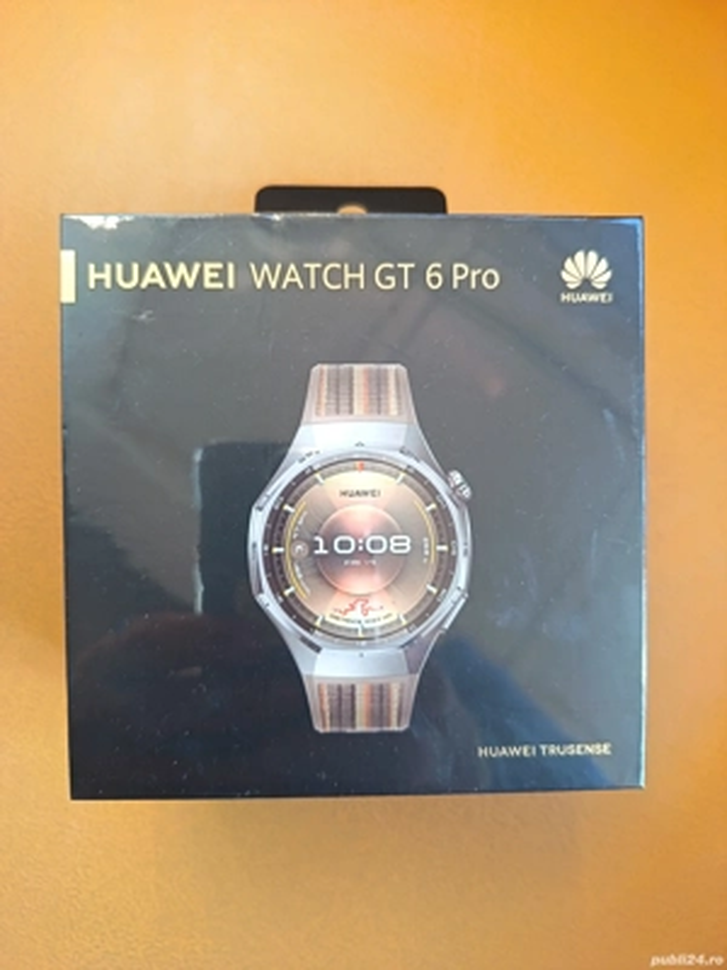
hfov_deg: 56.8
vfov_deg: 71.6
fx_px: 672
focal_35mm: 24
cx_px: 364
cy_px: 485
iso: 571
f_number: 1.75
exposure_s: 1/50
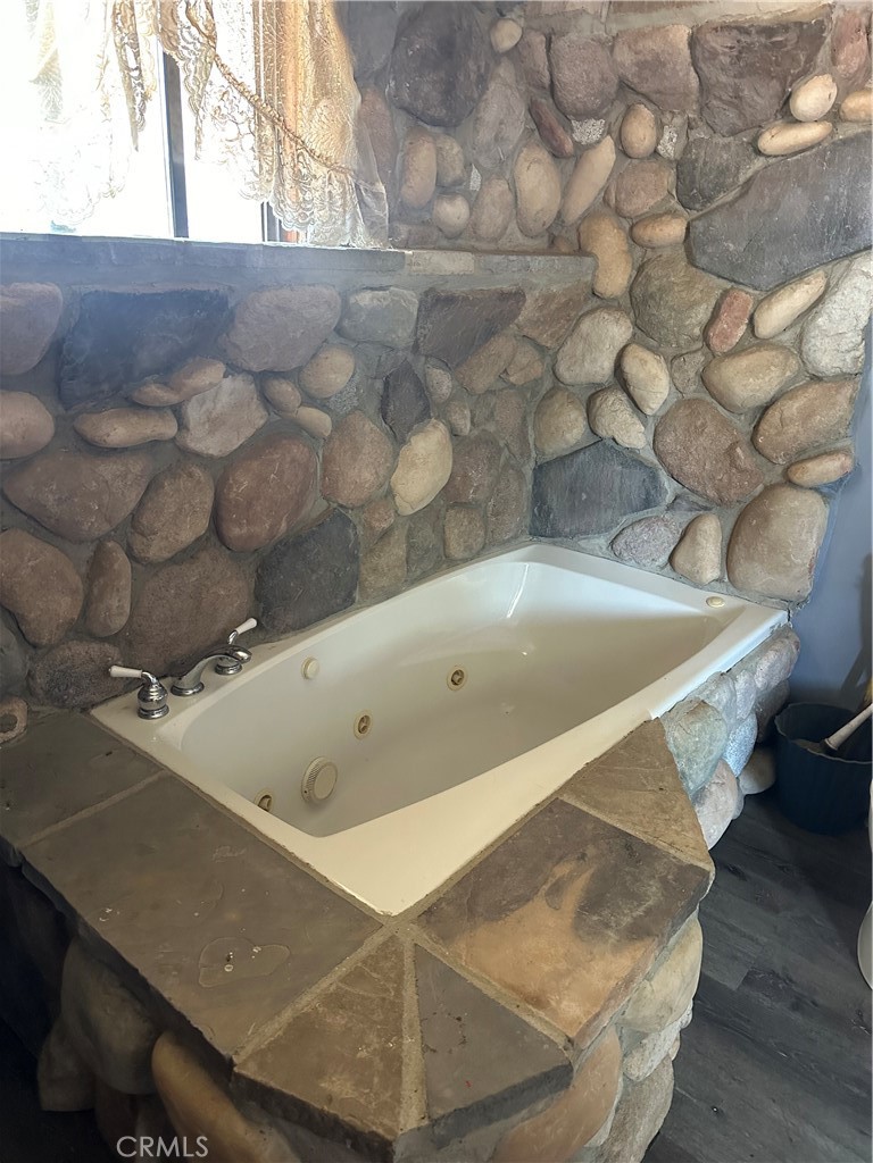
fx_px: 807
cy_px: 582
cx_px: 436
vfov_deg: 71.6
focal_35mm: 24
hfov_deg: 56.8
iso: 640
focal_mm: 6.86
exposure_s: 1/40
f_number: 1.78
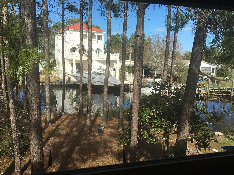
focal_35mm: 30
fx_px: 203
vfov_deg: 46.8
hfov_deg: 60.0
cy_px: 89
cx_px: 117
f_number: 2.2
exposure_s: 1/1068
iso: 25
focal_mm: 4.15
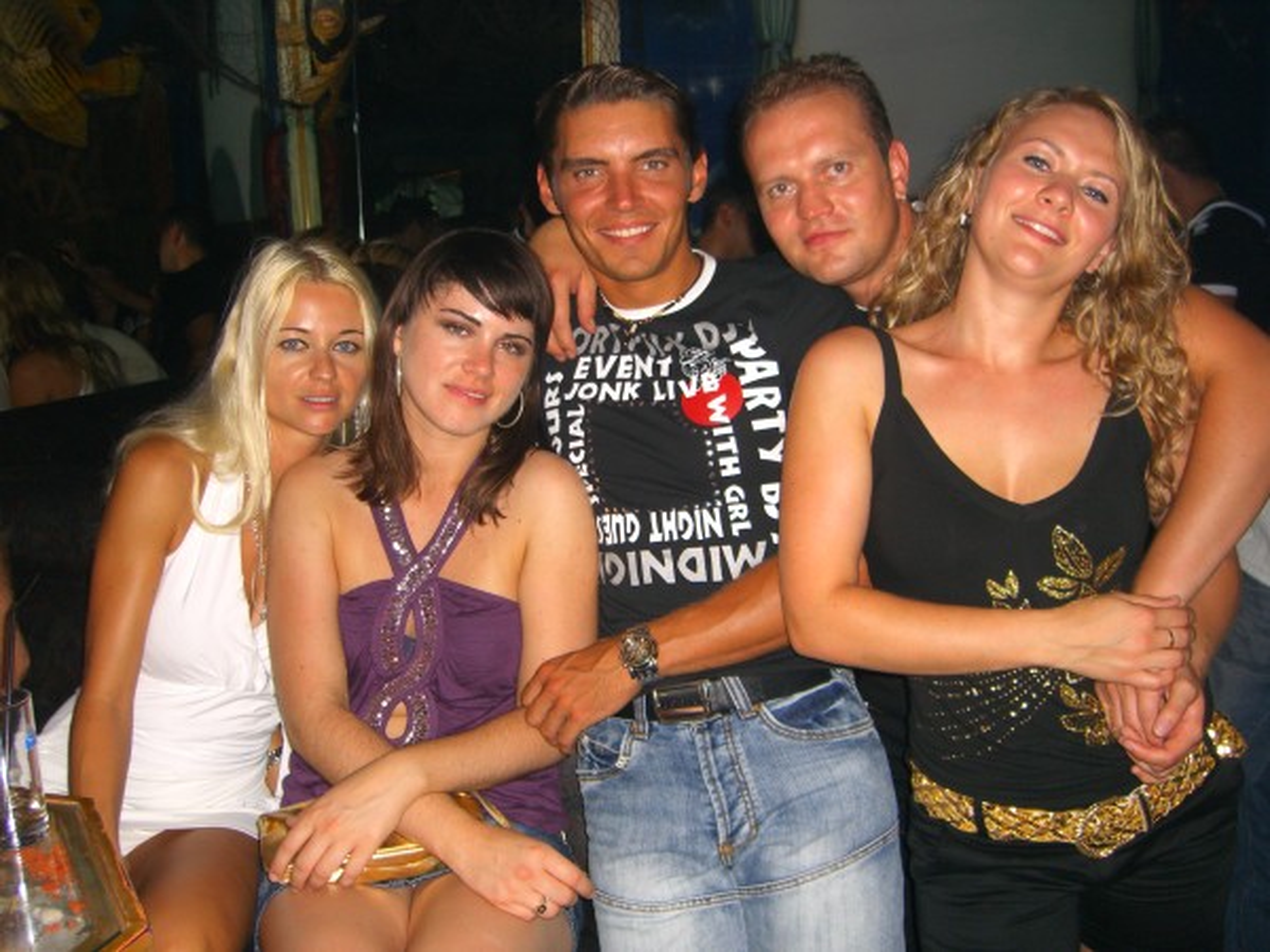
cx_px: 635
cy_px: 476
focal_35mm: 38
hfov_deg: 49.0
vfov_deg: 37.7
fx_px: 1394
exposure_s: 1/60
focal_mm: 7.9
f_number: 2.8
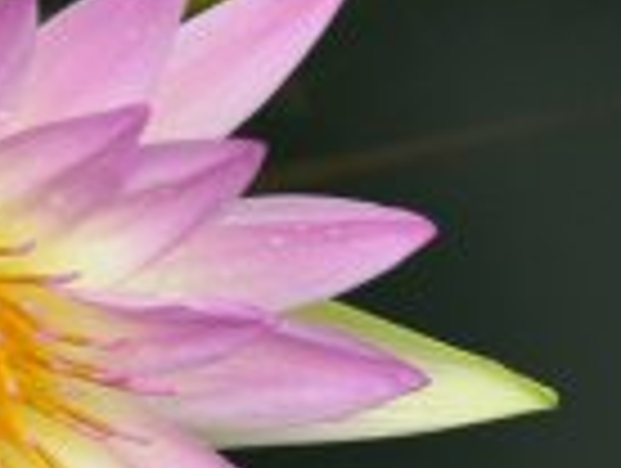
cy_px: 439
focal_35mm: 1251
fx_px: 22482
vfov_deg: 1.2
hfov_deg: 1.6
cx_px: 18
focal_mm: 200
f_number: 5.6
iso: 400
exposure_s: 1/800
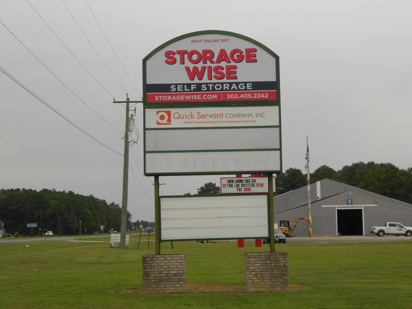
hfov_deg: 25.7
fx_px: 905
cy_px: 154
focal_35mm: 76
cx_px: 206
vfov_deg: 19.4
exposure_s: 1/200
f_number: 5.8
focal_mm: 13.5
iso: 80
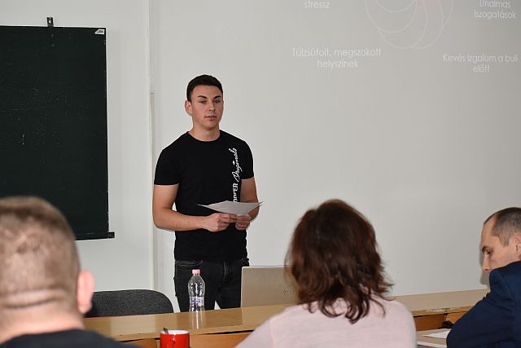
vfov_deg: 13.0
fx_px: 1520
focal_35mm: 105
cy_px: 174
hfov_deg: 19.5
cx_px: 260
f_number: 4.5
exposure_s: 1/125
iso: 800
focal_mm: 70
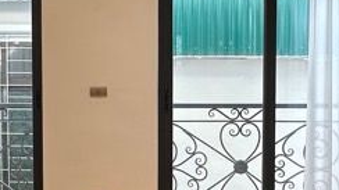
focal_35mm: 64
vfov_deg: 18.8
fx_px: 575
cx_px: 124
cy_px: 115
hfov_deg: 32.7
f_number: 2.2
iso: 50
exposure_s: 1/100
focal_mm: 2.22
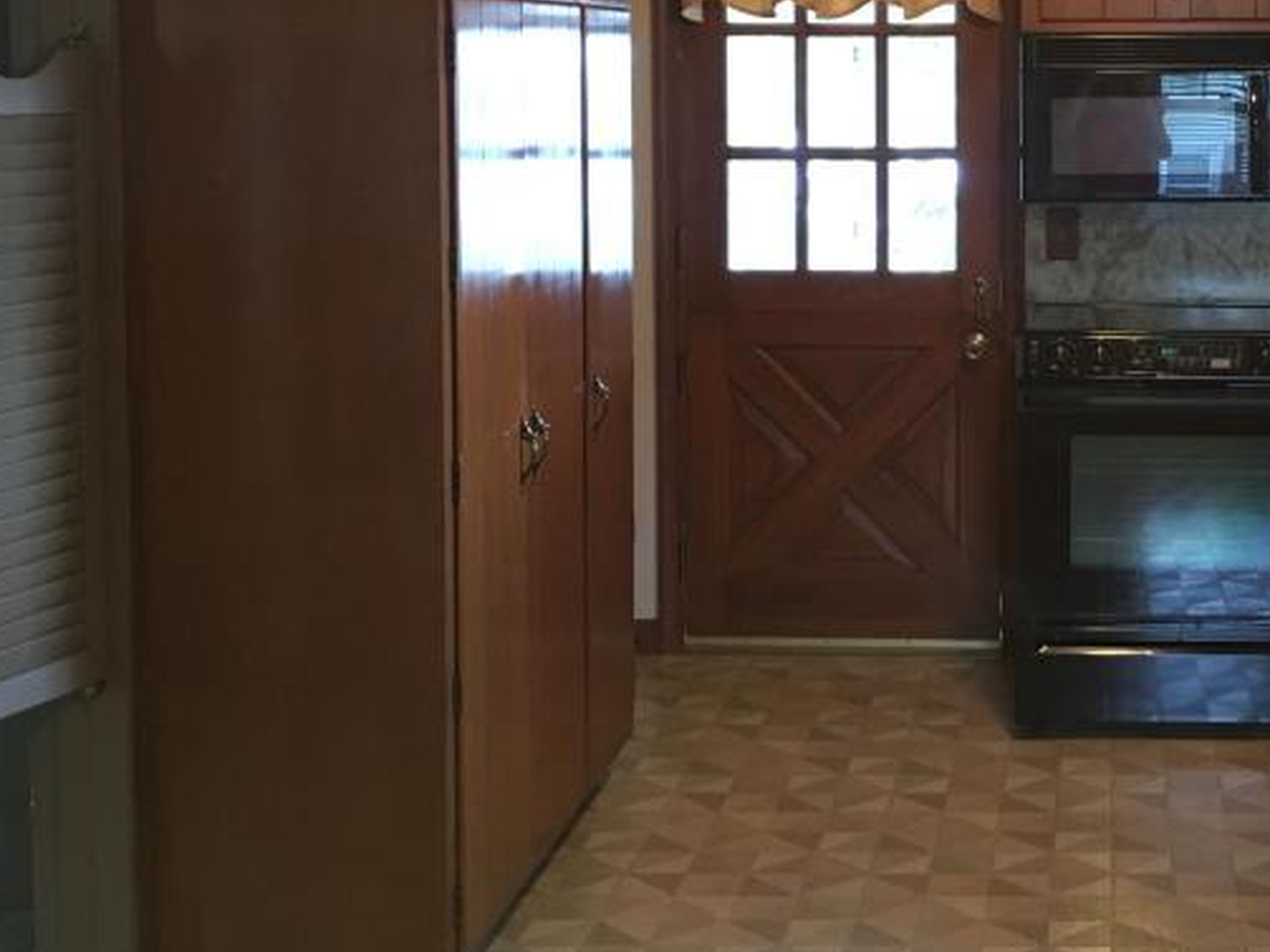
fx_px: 2164
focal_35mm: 59
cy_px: 199
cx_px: 1096
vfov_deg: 24.4
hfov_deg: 31.5
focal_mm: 4.15
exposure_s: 1/8
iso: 100
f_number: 2.2
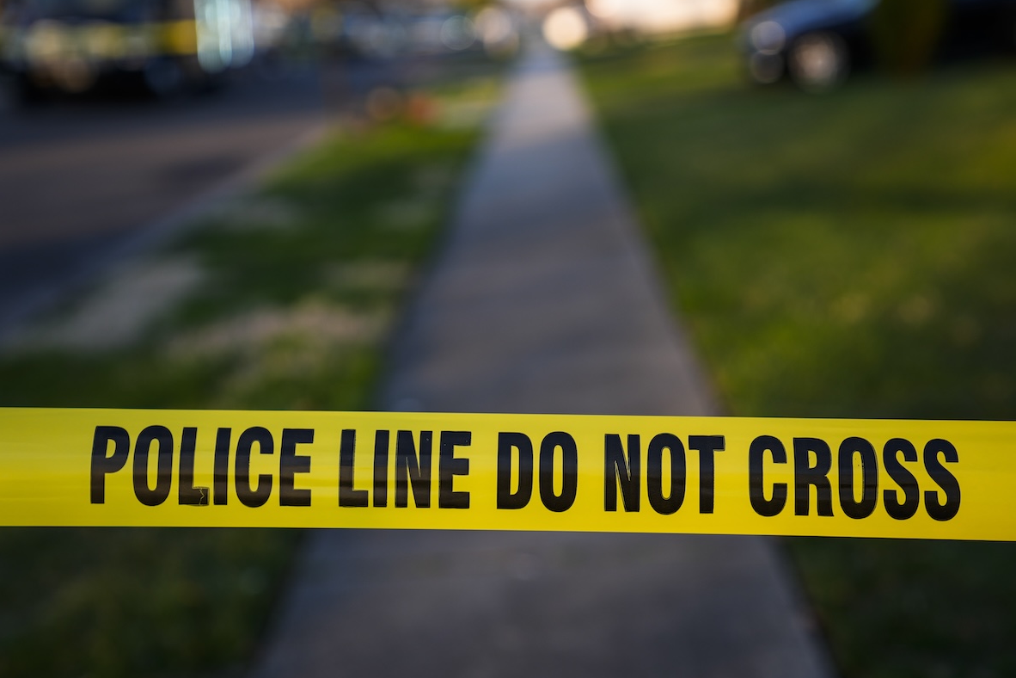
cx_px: 514
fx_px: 1863
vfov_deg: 20.6
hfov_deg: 30.5
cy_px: 340
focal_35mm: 66
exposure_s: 1/800
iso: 250
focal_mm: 65
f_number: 2.8
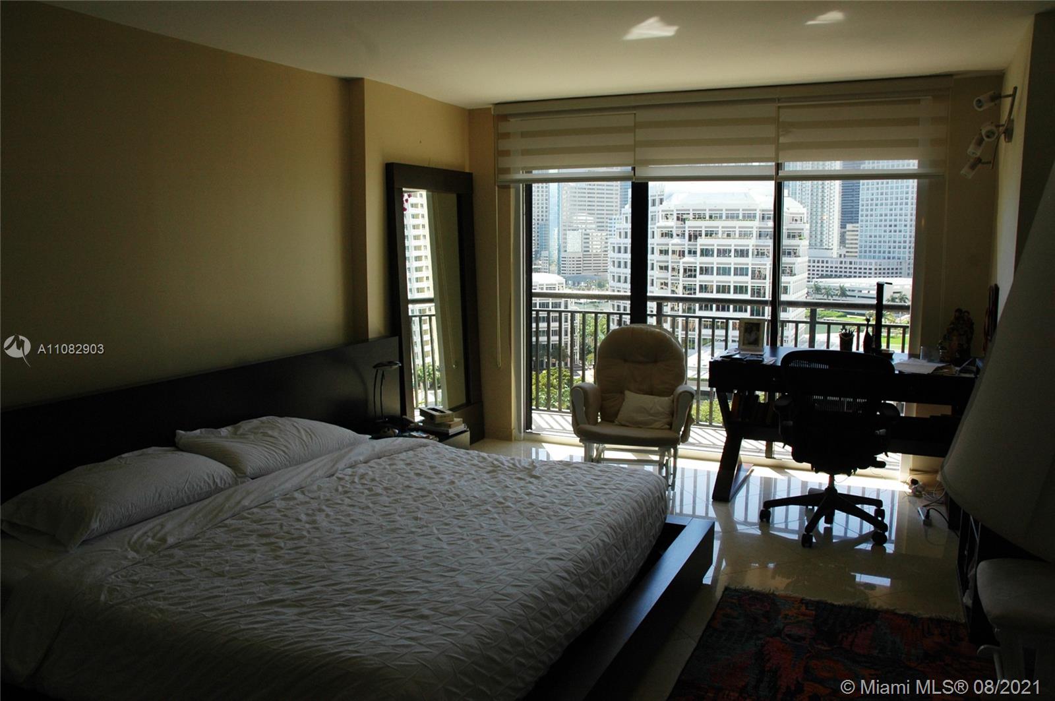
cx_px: 528
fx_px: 790
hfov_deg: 67.4
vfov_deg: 47.8
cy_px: 350
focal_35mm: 27
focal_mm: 18
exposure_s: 1/160
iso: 200
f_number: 6.3
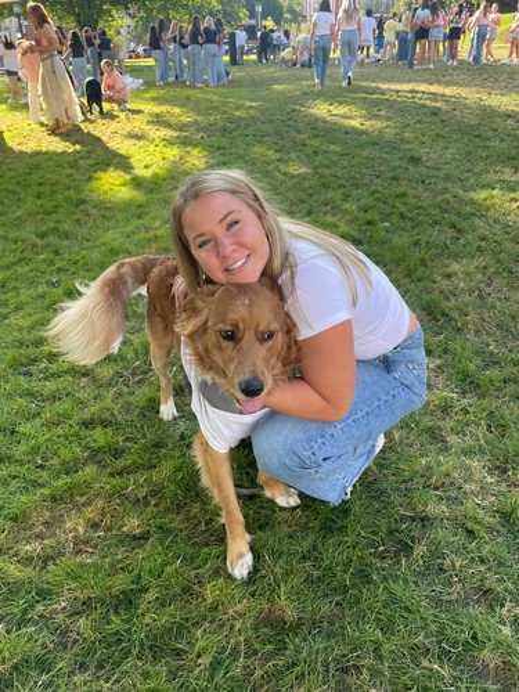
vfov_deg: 67.3
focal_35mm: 26
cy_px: 346
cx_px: 260
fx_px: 520
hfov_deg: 53.1
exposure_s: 1/282
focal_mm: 4.2
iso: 32
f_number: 1.6
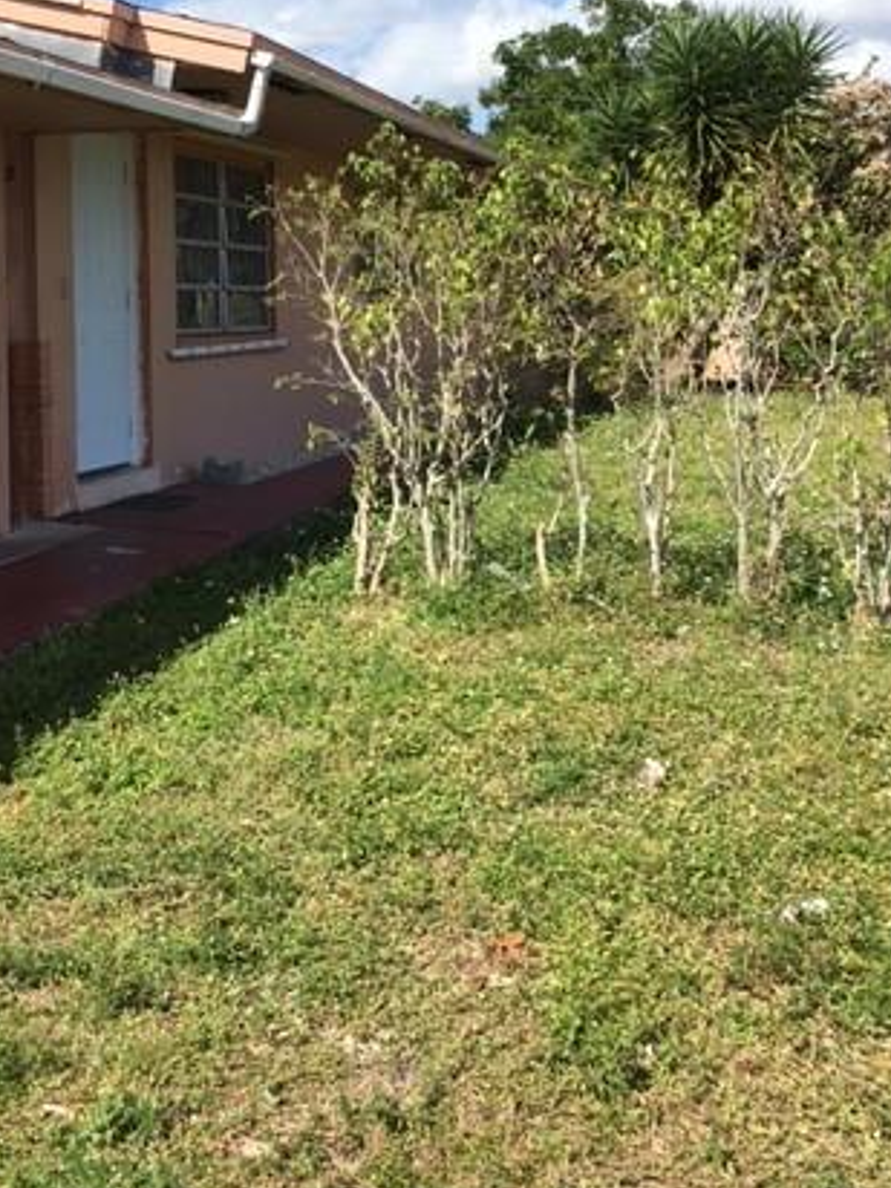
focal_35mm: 45
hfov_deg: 32.0
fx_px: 1544
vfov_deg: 41.5
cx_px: 337
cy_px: 392
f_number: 2.2
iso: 25
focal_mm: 4.15
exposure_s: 1/1451
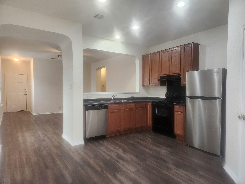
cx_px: 122
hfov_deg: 73.9
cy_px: 92
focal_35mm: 23
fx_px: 163
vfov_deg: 58.9
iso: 320
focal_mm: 5.4
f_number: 1.8
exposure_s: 1/120
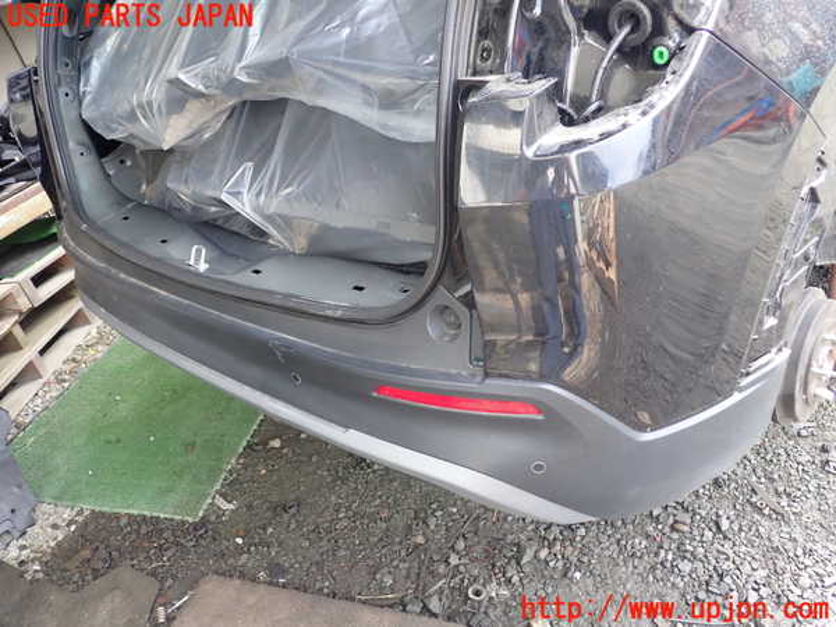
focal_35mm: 30
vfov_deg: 46.8
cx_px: 418
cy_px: 314
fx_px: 725
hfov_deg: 60.0
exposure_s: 1/125
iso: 200
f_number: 2.3
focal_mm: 5.4
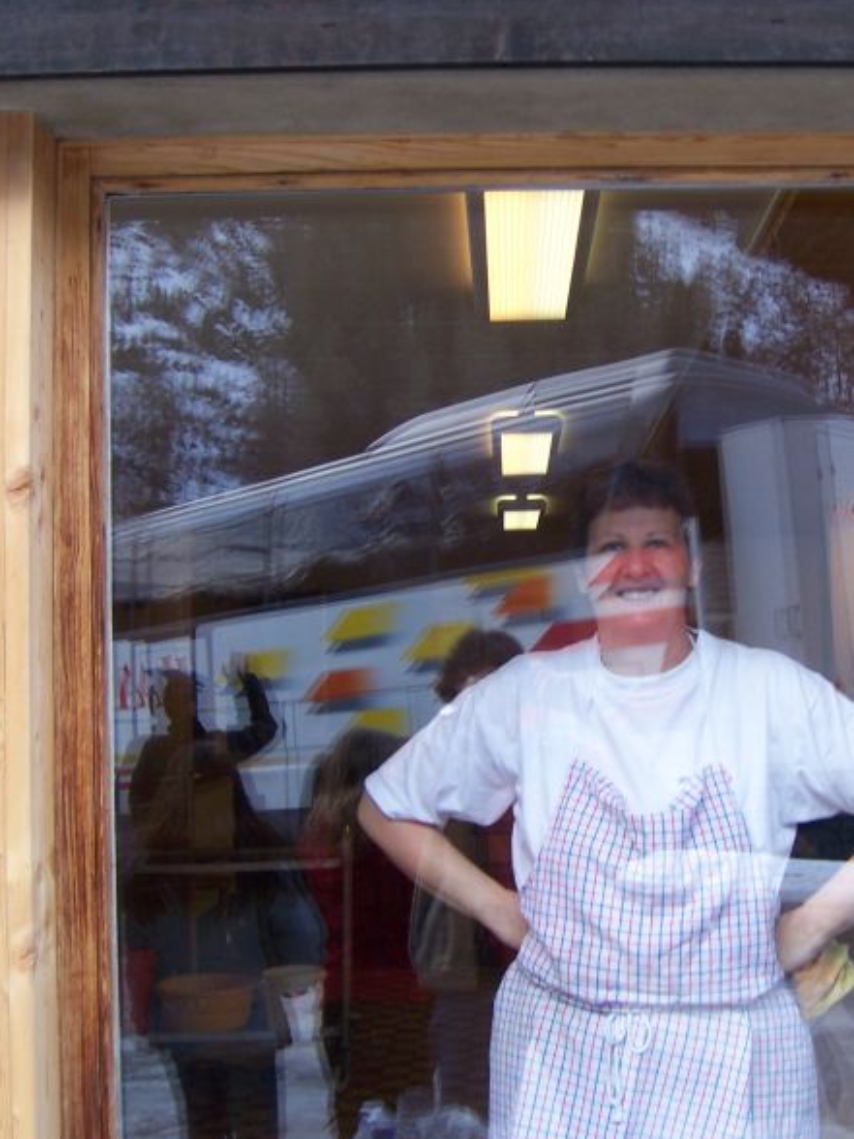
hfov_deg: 29.5
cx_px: 567
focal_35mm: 49
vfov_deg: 38.9
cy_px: 570
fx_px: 1612
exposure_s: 1/100
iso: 80
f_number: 2.8
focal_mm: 6.2
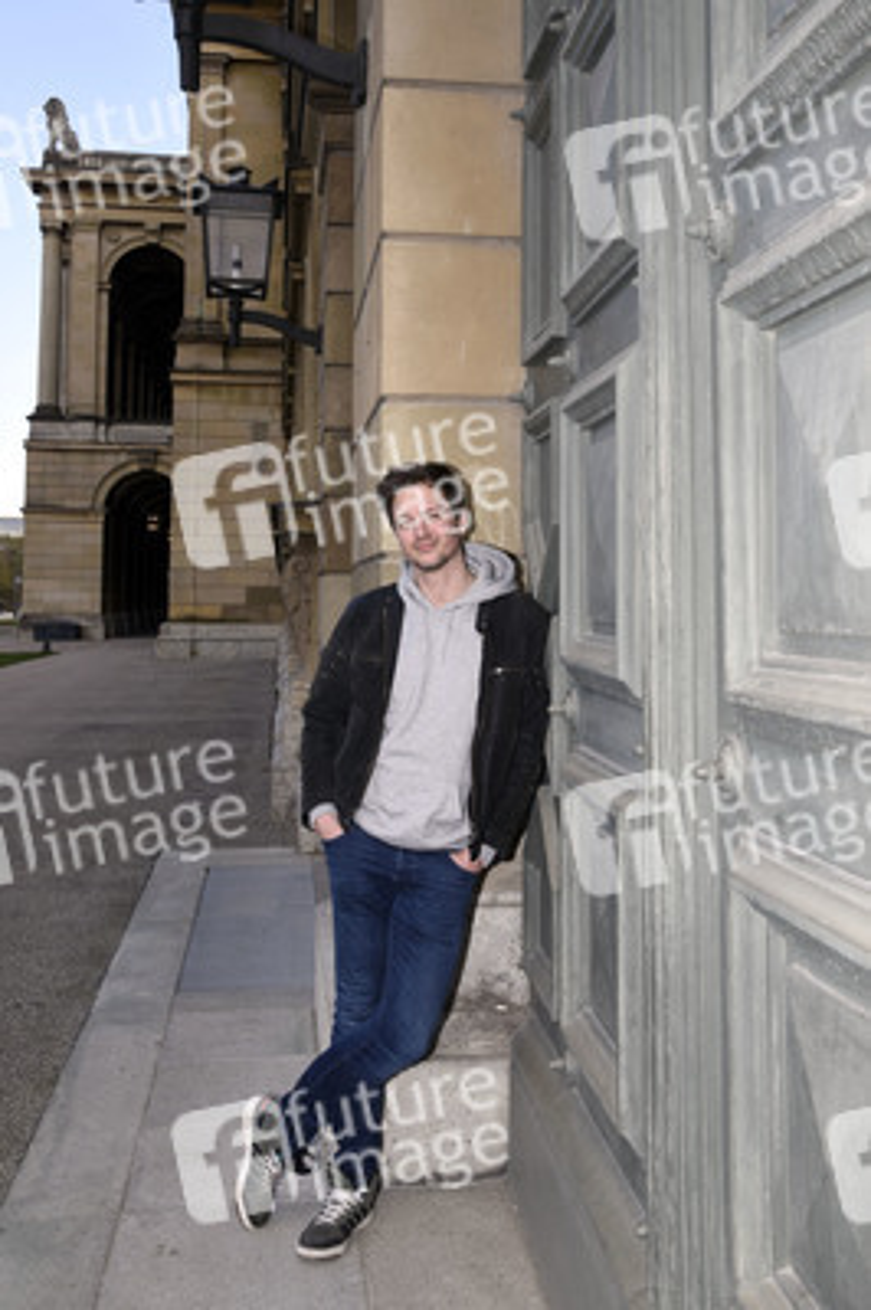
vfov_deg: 62.0
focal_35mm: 30
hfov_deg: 43.5
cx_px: 436
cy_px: 655
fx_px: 1091
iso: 400
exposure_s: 1/160
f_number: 11
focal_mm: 30
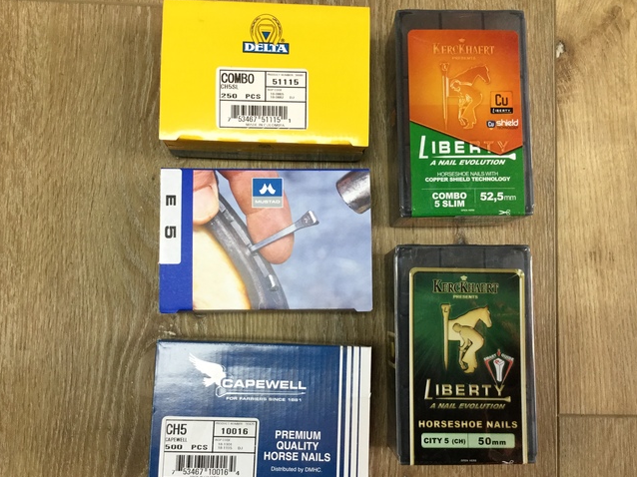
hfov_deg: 52.6
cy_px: 257
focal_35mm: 35
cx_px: 322
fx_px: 644
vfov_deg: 40.6
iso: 80
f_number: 2.4
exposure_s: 1/30
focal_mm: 3.3
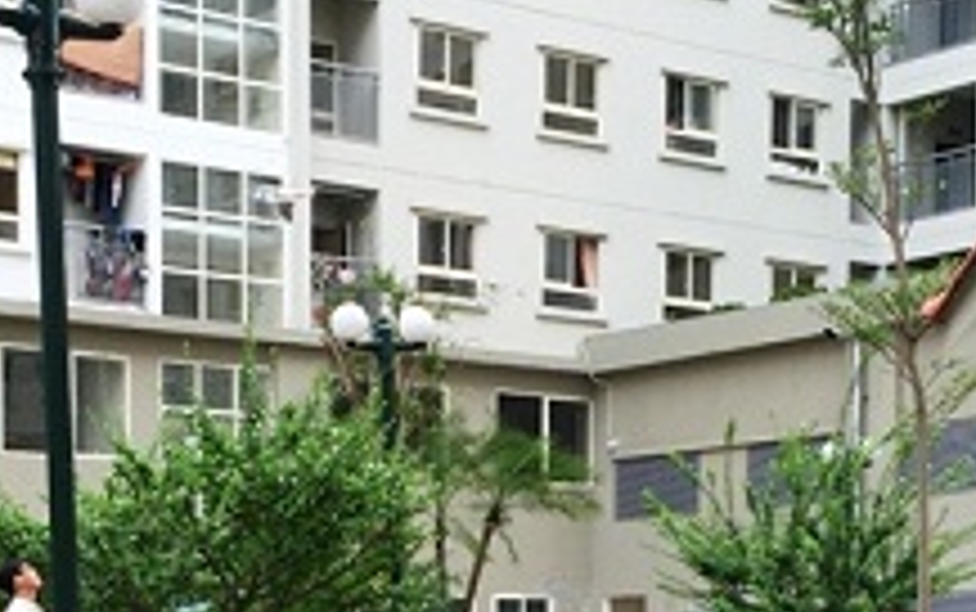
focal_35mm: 85
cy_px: 785
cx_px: 409
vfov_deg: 14.8
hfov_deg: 24.3
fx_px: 2263
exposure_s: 1/353
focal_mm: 4.15
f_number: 2.2
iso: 32
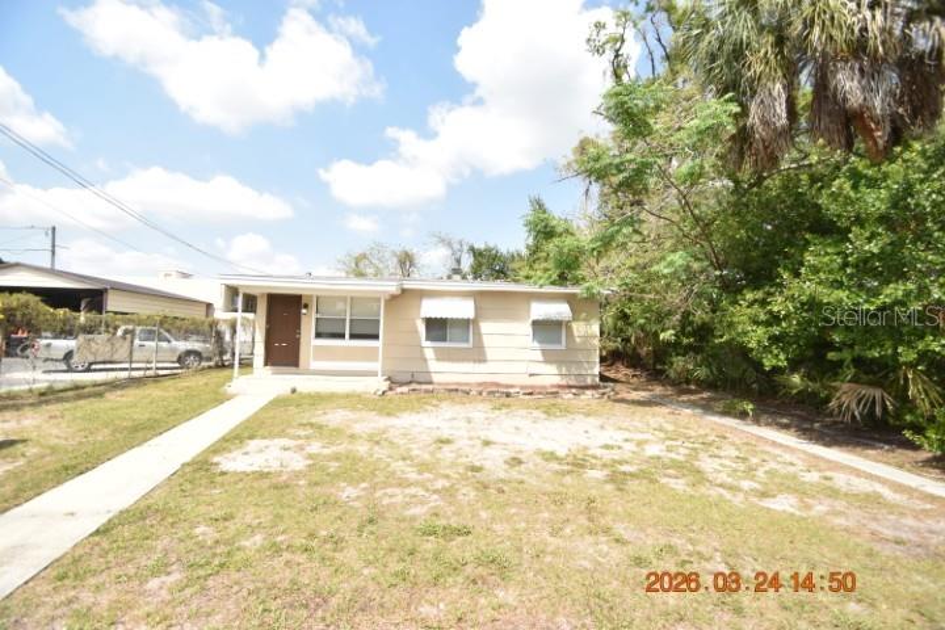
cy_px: 315
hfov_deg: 100.4
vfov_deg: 77.3
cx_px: 472
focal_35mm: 15
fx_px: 394
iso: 800
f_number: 3.5
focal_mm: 10
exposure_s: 1/4000
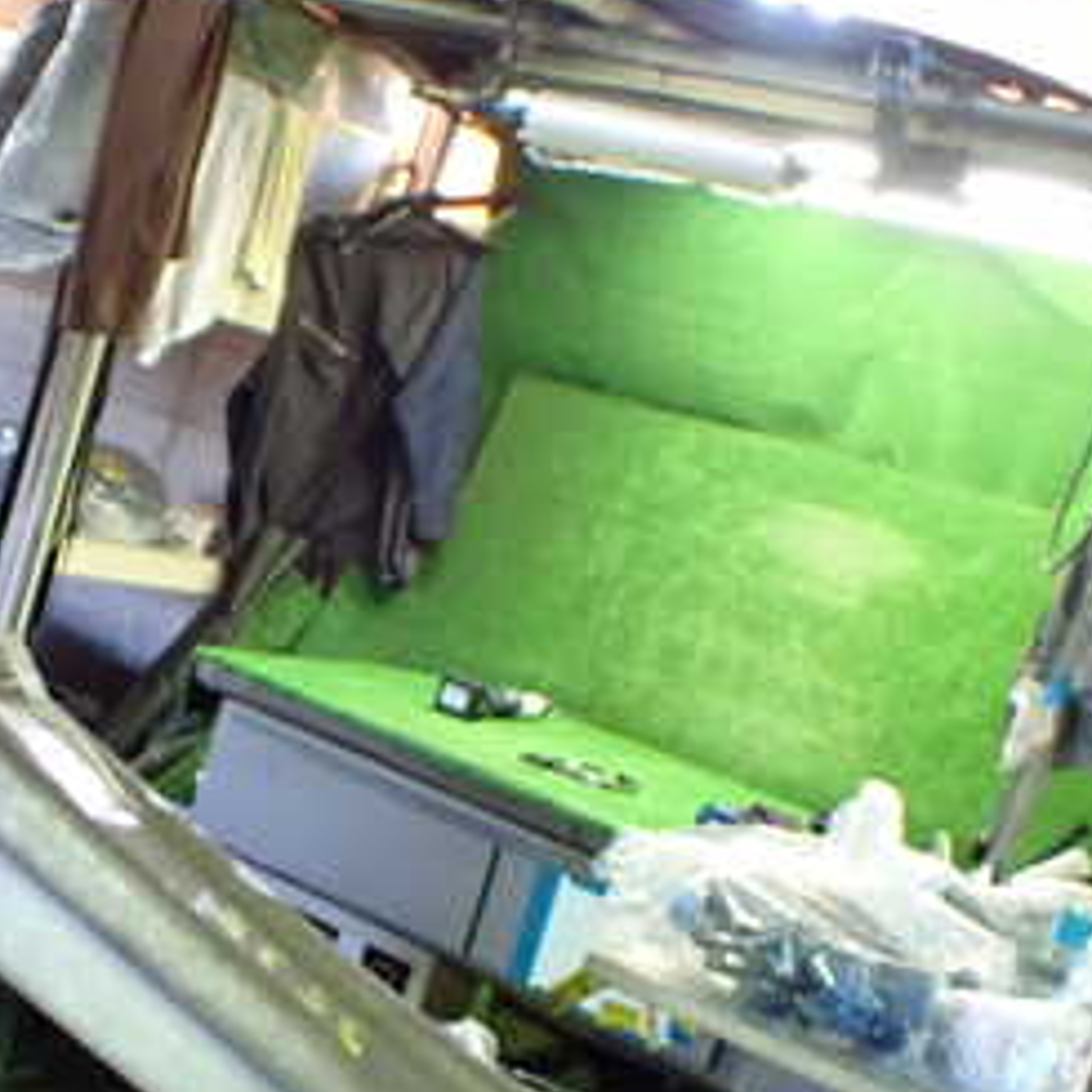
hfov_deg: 25.9
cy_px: 936
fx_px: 2320
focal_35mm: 65
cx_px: 178
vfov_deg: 25.8
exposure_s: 1/60
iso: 800
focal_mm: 5.4
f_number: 2.3
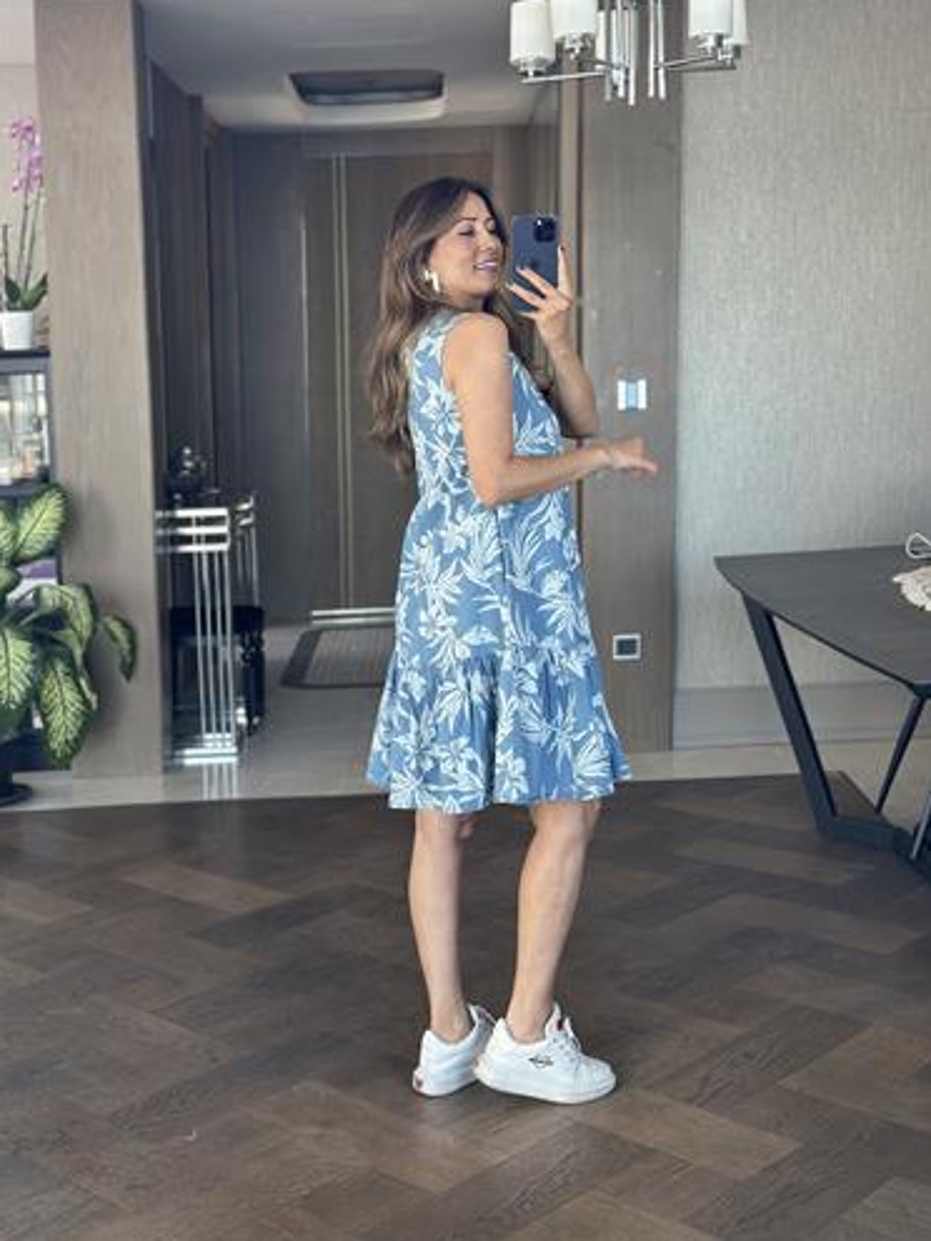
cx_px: 468
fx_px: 1757
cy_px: 623
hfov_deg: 29.7
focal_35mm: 49
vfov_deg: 38.9
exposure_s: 1/82
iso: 125
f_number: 1.78
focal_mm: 6.86
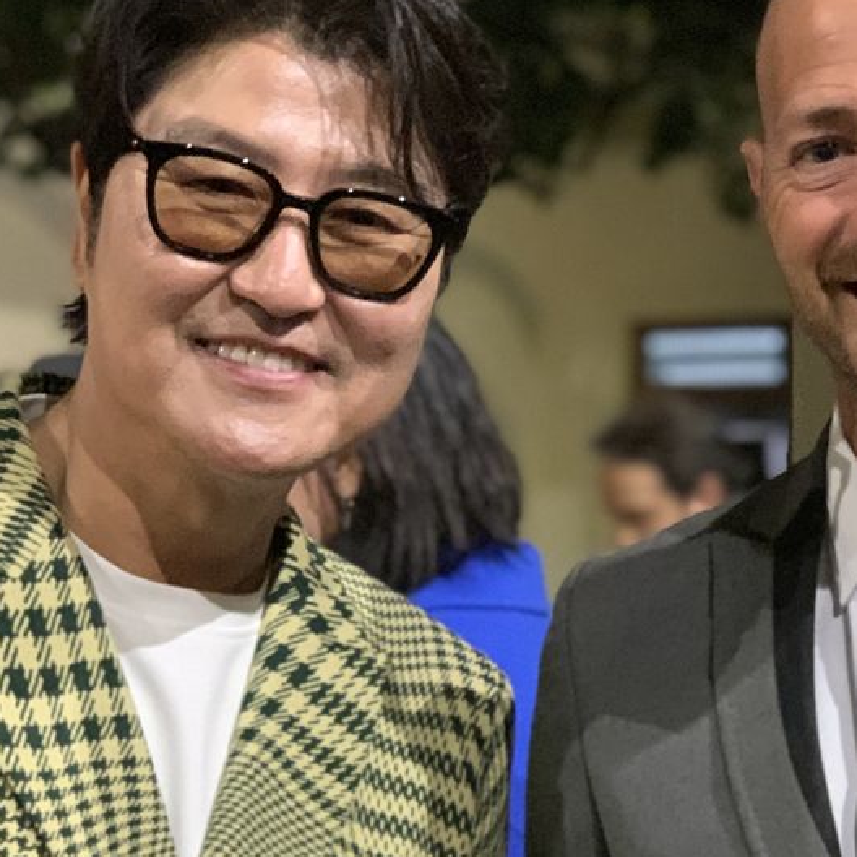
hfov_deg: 15.0
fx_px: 3249
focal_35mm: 116
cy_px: 705
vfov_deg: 14.9
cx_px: 648
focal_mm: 6
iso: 640
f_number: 2.4
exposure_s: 1/25
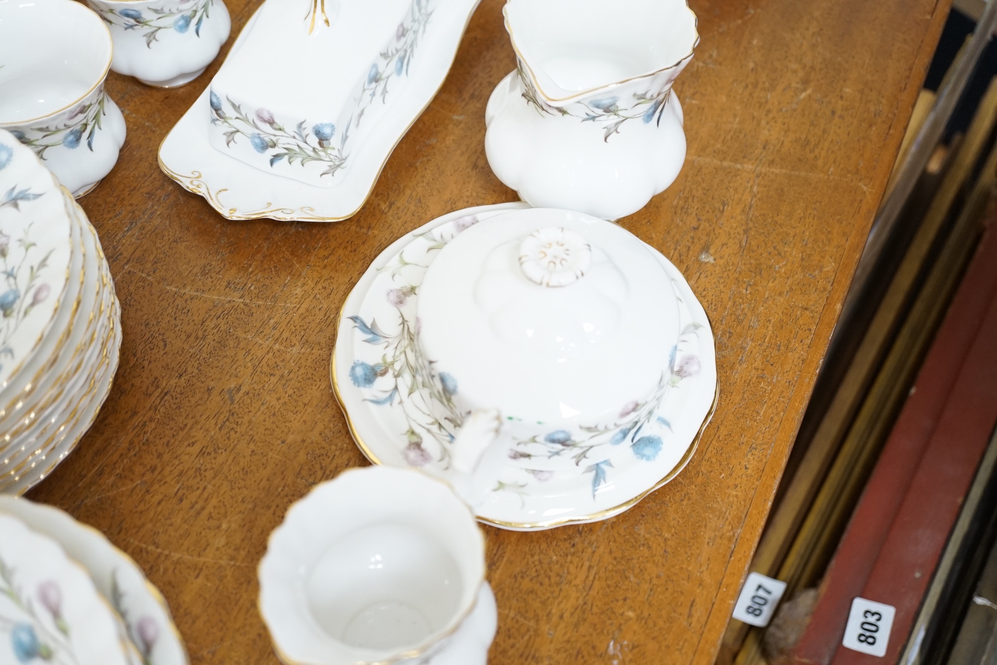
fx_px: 1246
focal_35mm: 45
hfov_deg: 43.6
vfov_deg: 29.9
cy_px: 332
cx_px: 498
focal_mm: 30
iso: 1250
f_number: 3.5
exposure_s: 1/60
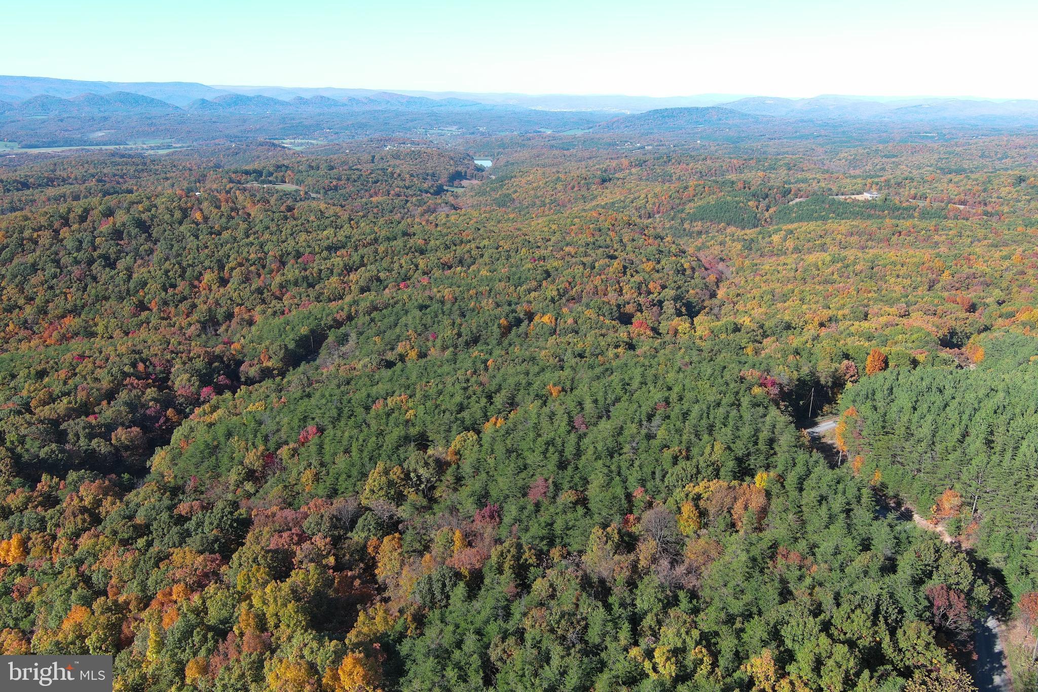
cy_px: 346
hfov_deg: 63.7
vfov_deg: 45.0
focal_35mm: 29
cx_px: 519
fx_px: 836
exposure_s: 1/554
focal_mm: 10.57
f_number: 2.8
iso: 100
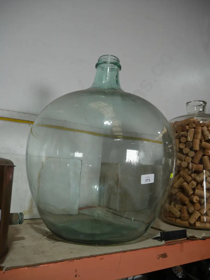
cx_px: 105
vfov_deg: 63.4
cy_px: 140
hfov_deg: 49.8
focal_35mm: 28
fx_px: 226
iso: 200
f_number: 3.5
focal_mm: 14
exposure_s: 1/125
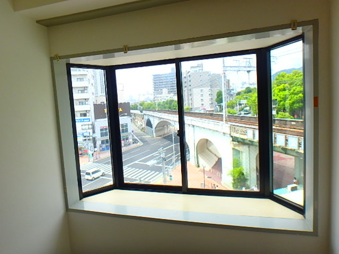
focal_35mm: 21
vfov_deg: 63.4
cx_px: 170
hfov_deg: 79.0
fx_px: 206
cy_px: 127
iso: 125
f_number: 3.5
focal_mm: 3.7
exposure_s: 1/400
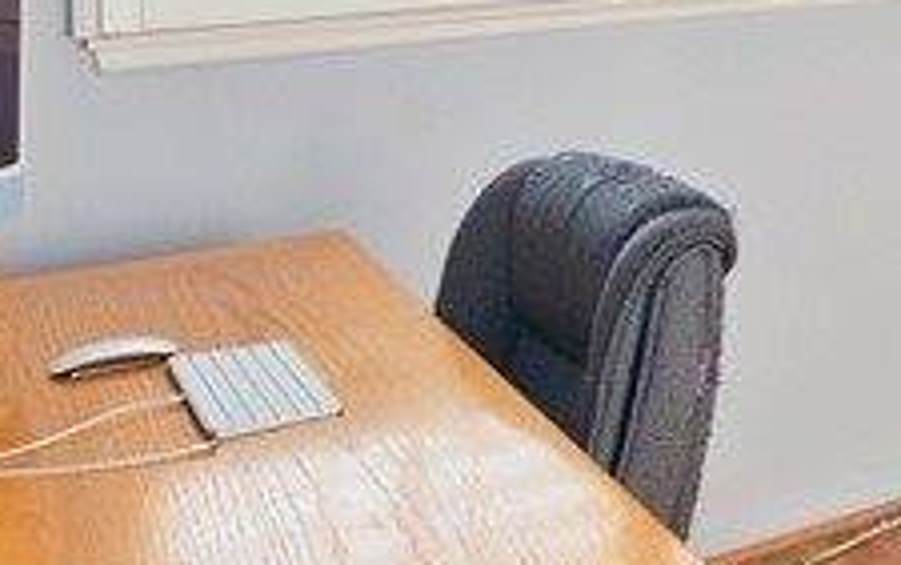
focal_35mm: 65
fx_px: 1597
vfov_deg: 18.5
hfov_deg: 25.7
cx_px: 1253
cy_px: -194
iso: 400
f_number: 7.1
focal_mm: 14
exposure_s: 1/250
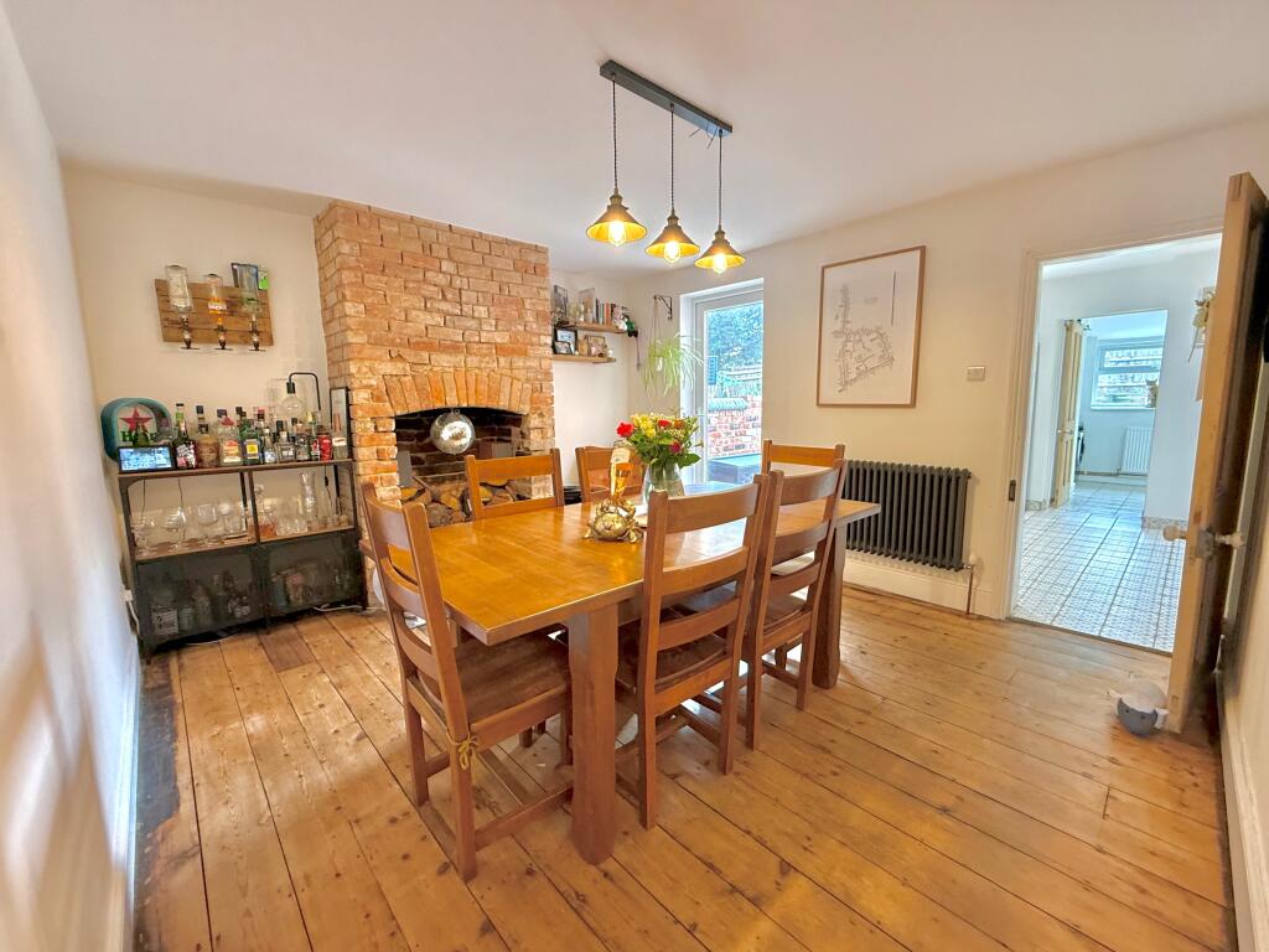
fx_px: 513
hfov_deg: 102.1
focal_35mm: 14
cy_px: 476
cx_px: 634
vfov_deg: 85.7
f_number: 2.2
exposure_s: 1/50
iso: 250
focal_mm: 2.22
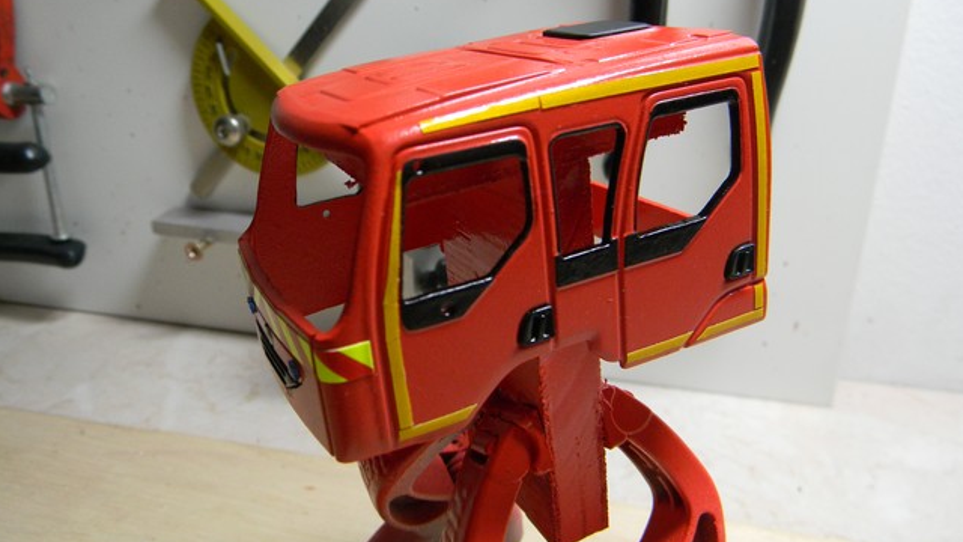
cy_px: 250
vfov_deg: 37.8
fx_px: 792
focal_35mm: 31
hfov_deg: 62.6
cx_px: 485
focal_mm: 5
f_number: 3.5
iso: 250
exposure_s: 1/30
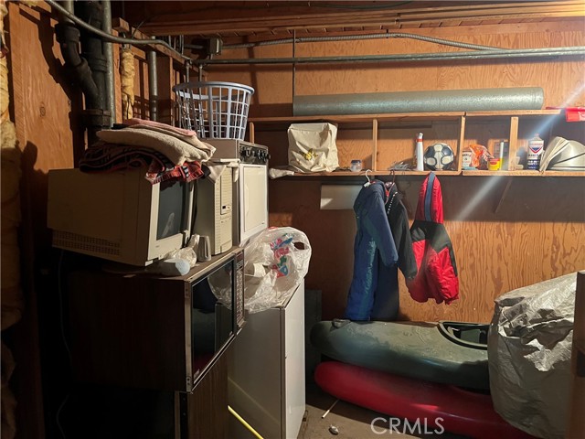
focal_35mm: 26
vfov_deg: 53.1
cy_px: 220
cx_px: 292
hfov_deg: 67.3
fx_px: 439
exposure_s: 1/40
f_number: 1.5
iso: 640
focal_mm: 5.7
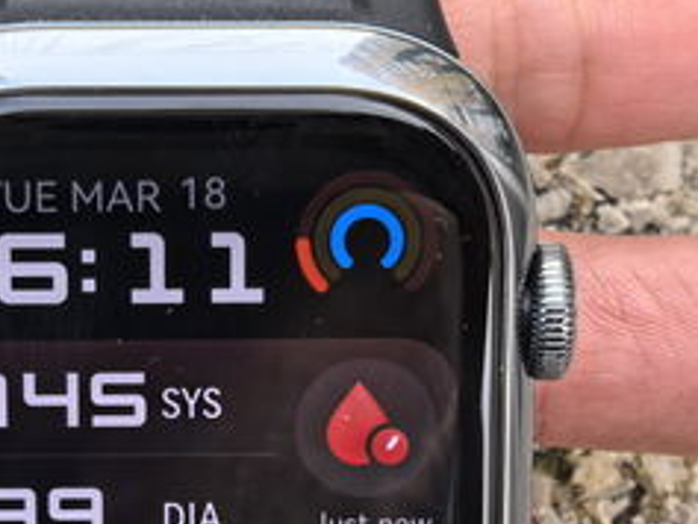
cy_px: 505
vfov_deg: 9.5
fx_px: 3147
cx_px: 113
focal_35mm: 156
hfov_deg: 12.6
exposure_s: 1/100
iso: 100
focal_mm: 8.5
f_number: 4
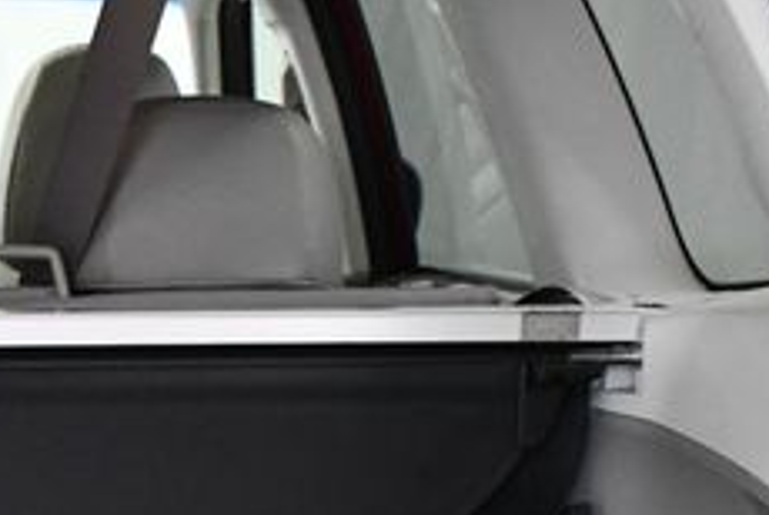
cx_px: -204
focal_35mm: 100
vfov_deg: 13.1
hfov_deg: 19.0
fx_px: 2139
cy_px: 712
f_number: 3.5
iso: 2800
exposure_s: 1/125
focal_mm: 18
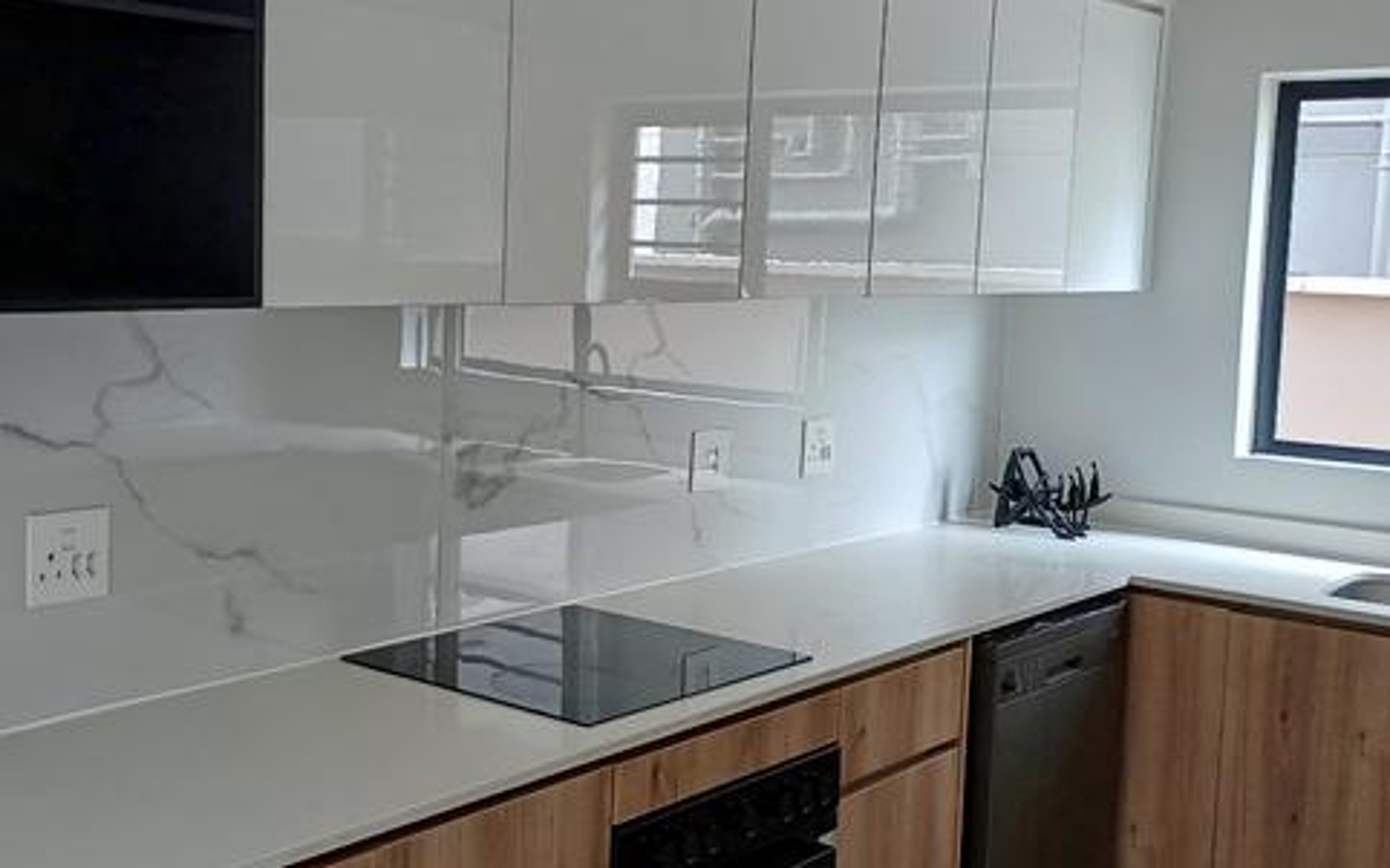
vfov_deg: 29.2
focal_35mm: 44
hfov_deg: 44.8
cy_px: 444
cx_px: 508
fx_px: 1666
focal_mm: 4.65
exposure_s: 1/50
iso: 200
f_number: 1.8
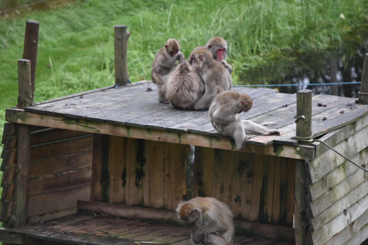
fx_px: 3373
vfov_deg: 4.2
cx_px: 184
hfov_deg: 6.2
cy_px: 122
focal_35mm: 330
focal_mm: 220
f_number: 5.3
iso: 400
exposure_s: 1/250
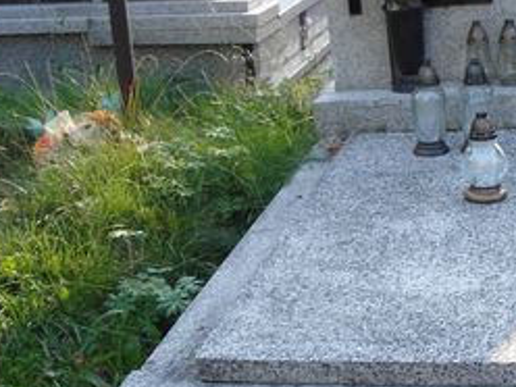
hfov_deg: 30.8
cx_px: 368
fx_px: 924
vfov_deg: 23.6
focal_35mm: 62
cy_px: 144
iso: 100
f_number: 3.4
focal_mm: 5.2
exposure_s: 1/60
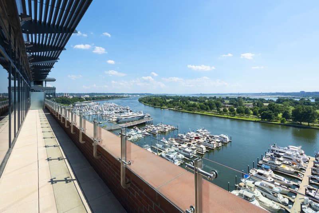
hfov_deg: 96.7
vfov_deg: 73.8
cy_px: 106
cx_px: 160
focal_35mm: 16
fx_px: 142
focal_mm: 16
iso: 200
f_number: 16
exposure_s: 1/100
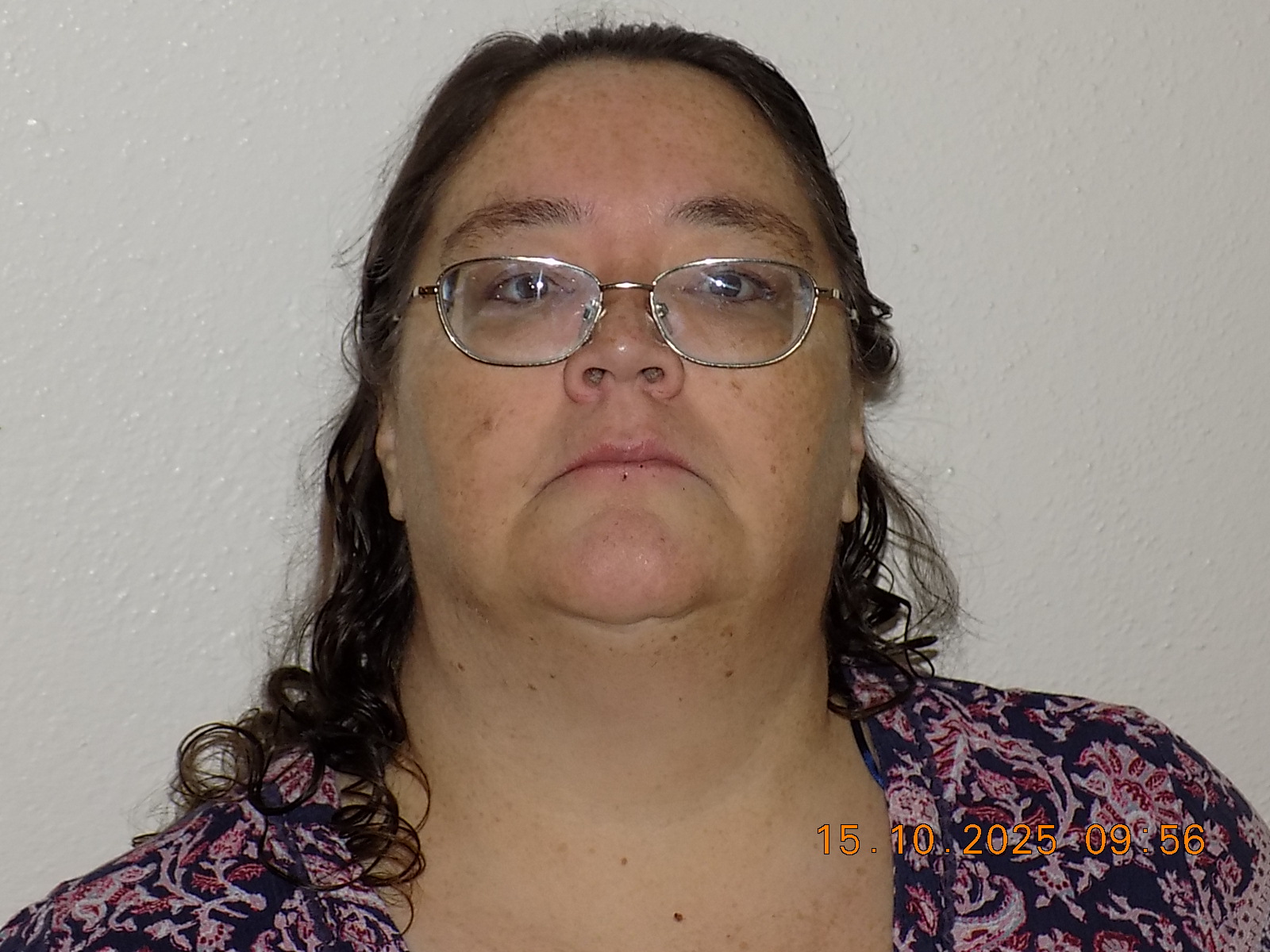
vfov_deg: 13.8
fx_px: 3926
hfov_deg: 18.4
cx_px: 635
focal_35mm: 107
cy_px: 476
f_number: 4.7
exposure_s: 1/30
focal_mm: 19.1
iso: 200
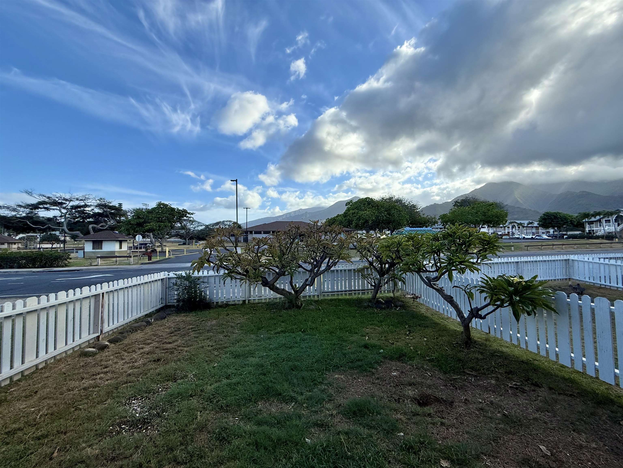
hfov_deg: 102.1
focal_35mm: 14
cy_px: 234
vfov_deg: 85.7
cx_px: 312
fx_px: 252
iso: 50
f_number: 2.2
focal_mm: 2.22
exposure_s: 1/1795
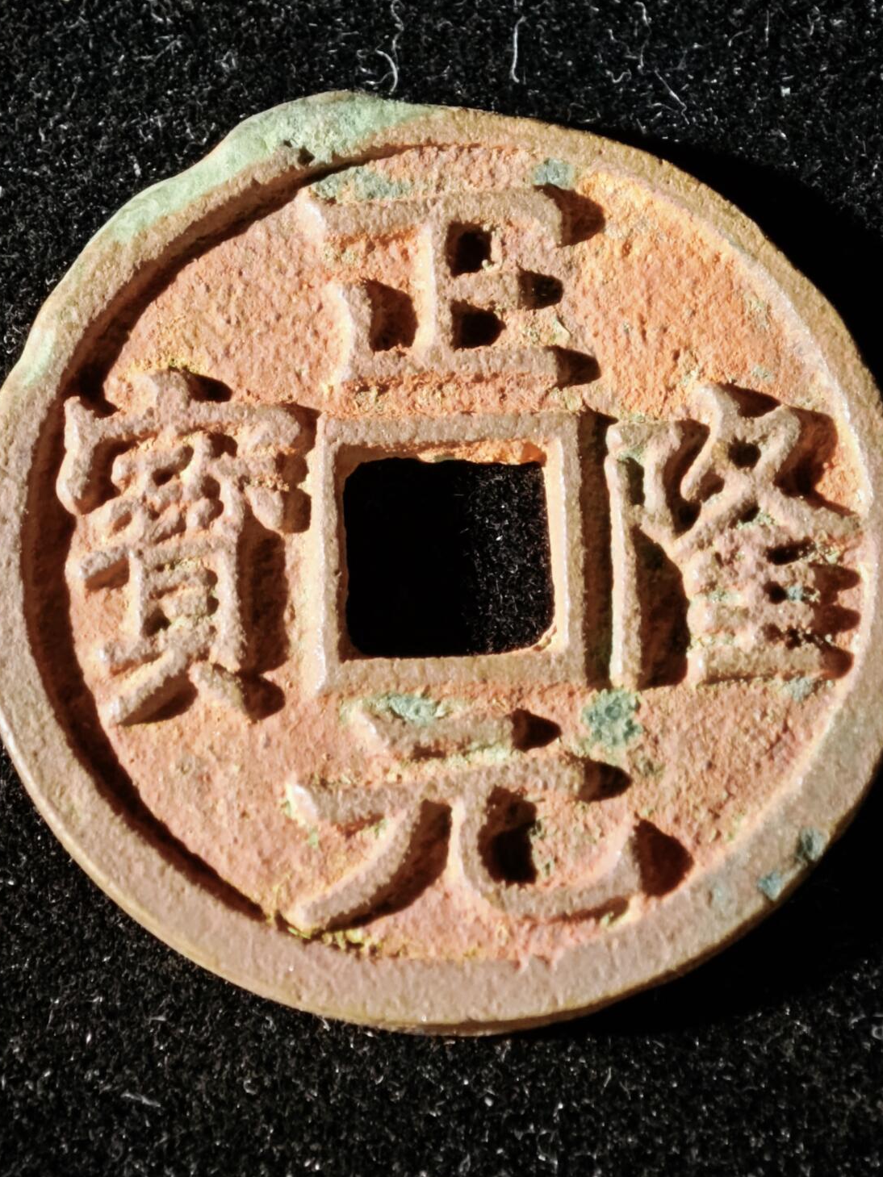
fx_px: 4490
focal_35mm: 132
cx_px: 456
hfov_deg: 11.2
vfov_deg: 14.9
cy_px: 555
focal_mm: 9
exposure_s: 1/100
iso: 640
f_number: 2
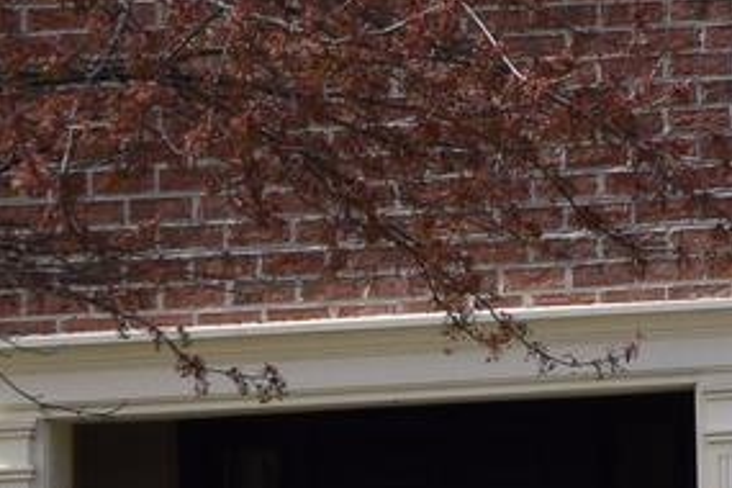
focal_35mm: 259
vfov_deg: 5.2
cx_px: 1392
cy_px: -309
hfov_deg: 7.7
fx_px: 5266
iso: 400
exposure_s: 1/320
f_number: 10
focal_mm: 24
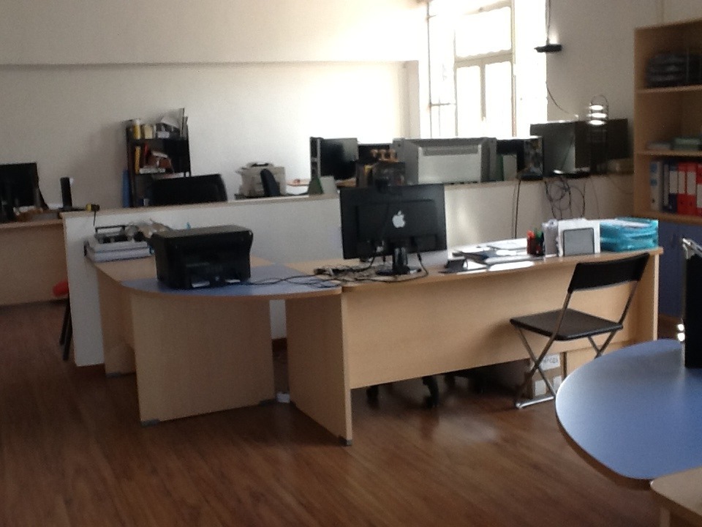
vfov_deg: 32.9
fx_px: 892
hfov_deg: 42.9
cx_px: 351
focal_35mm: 44
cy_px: 264
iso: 50
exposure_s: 1/40
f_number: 2.4
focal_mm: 2.03
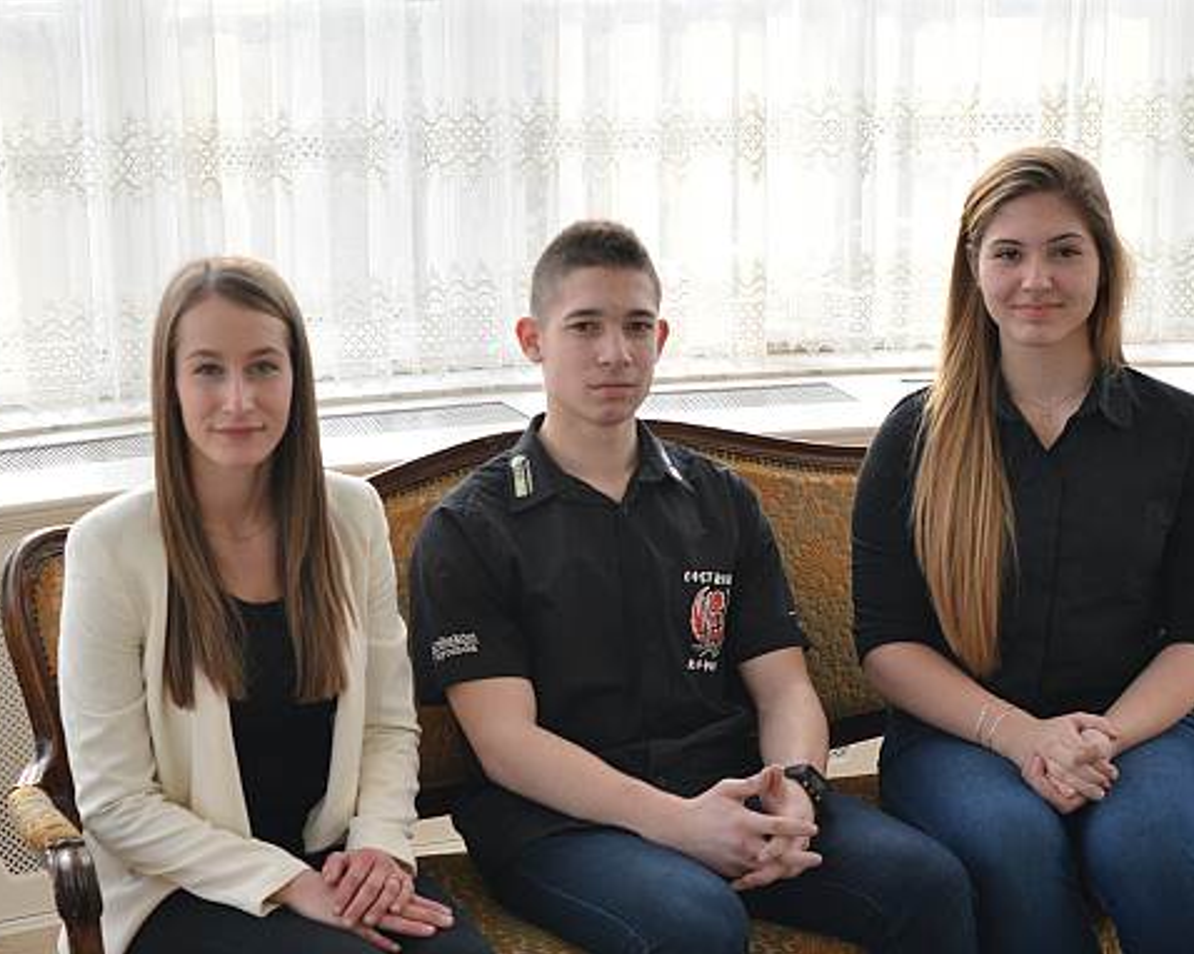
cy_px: 572
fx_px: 2155
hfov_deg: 30.9
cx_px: 527
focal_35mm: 61
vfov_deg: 24.9
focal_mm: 28
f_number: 4.5
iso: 400
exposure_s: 1/80
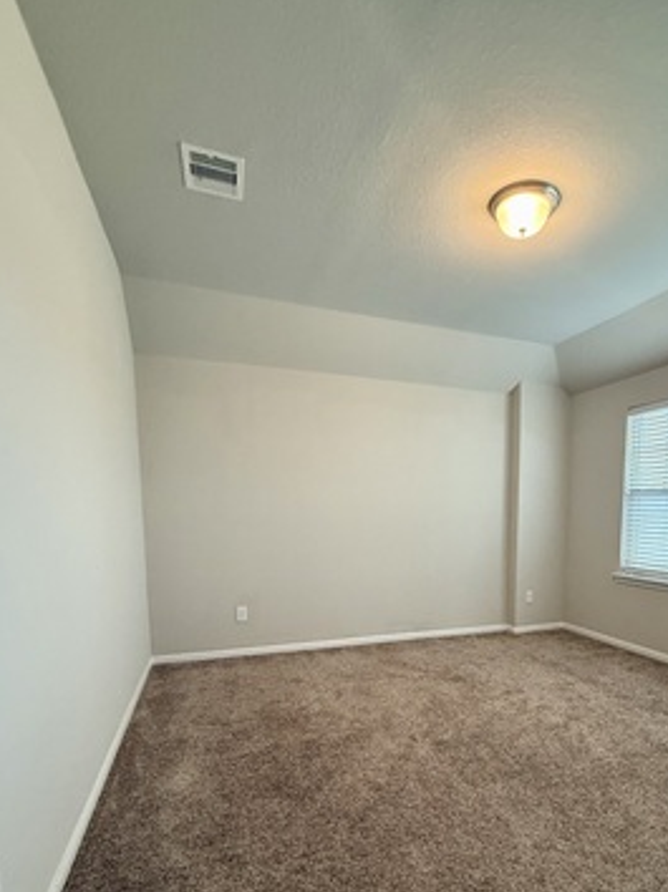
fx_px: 489
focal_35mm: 19
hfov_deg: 67.8
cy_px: 569
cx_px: 408
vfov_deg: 82.7
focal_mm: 2.22
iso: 320
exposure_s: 1/60
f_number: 2.2
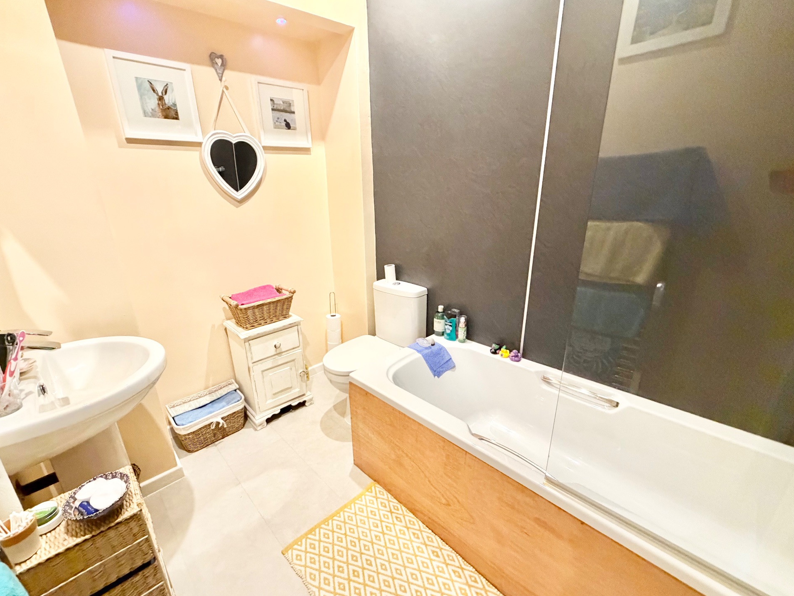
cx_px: 369
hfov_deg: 98.0
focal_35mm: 15
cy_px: 309
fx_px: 344
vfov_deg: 81.7
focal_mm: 2.22
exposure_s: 1/50
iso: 640
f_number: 2.2
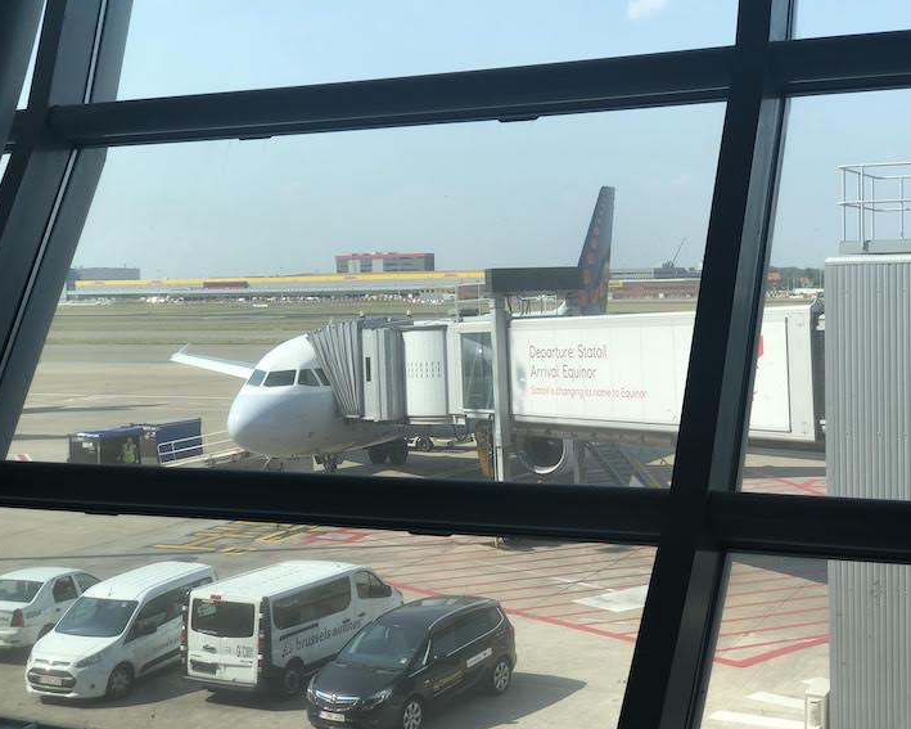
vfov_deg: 27.6
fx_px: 1483
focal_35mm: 55
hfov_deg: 34.1
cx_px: 475
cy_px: 360
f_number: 2.4
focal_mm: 6
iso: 16
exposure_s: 1/600
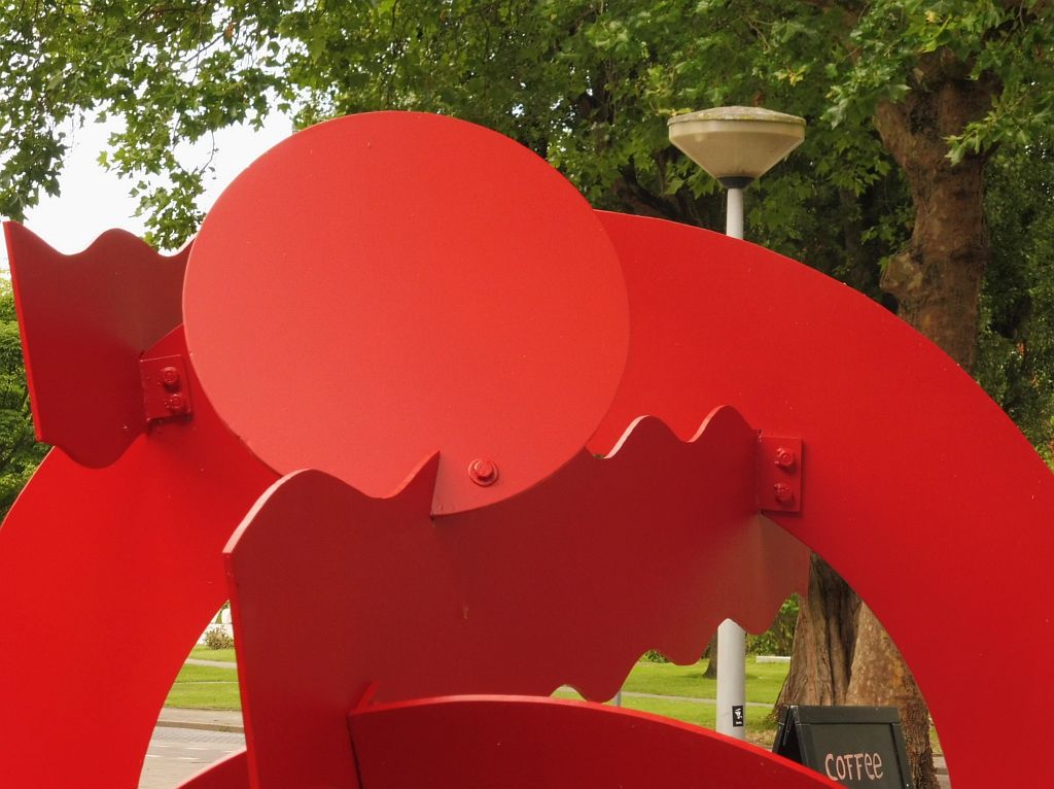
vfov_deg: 13.6
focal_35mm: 109
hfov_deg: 18.1
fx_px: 3316
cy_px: 394
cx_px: 527
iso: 200
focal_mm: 19.4
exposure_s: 1/125
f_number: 5.3
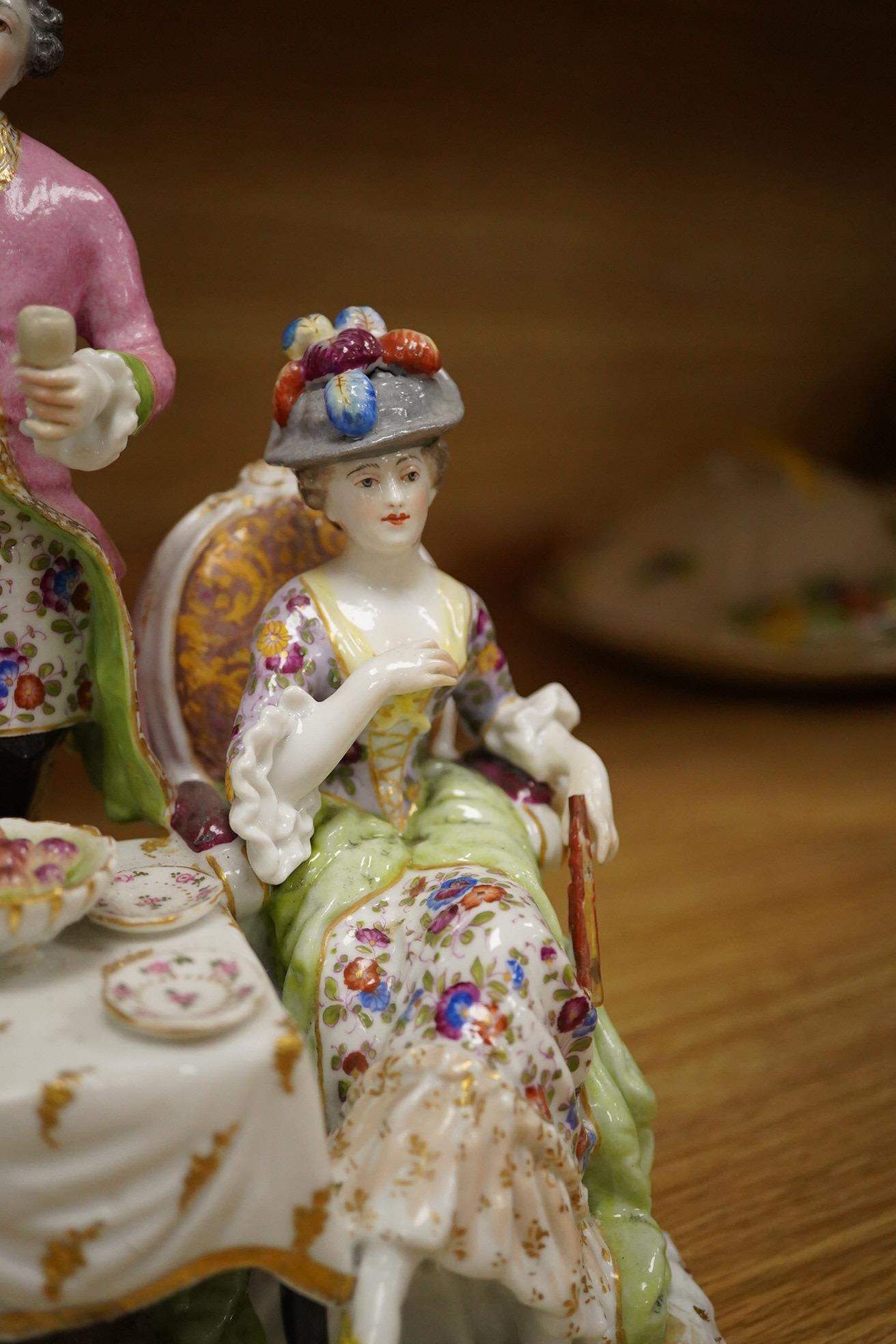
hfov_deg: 29.9
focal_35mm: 45
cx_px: 448
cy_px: 672
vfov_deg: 43.6
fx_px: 1680
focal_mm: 30
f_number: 5
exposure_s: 1/640
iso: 2500
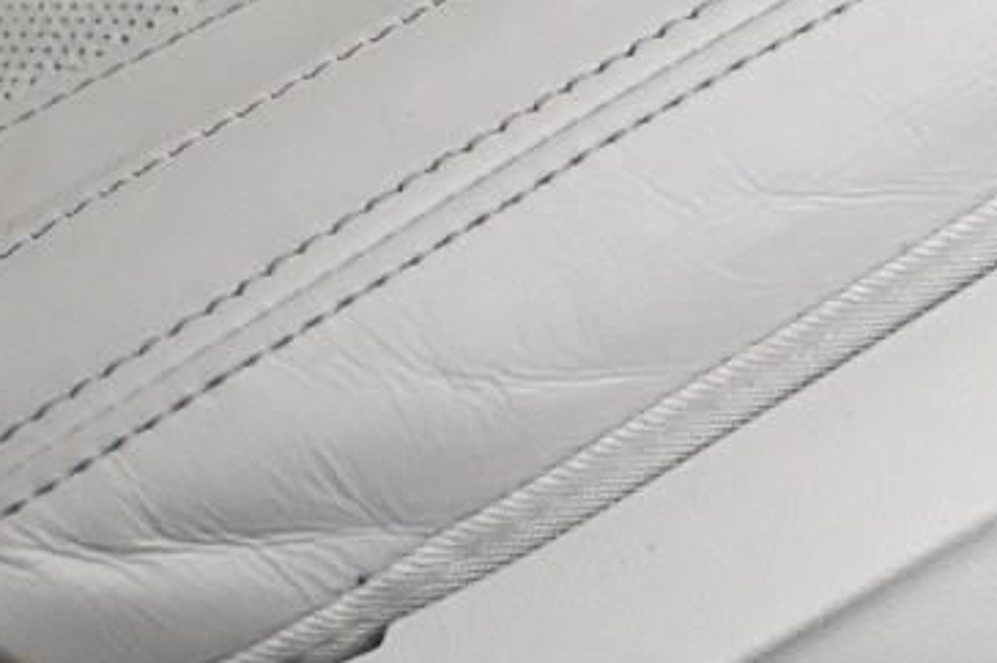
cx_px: 2073
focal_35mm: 150
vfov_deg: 9.1
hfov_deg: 12.0
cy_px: 71
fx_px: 4160
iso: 6400
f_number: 4
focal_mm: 22.5
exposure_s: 1/60
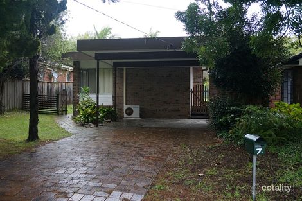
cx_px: 151
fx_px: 302
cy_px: 100
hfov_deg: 53.1
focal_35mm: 36
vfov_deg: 36.8
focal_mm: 24
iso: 125
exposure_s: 1/60
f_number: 4.5
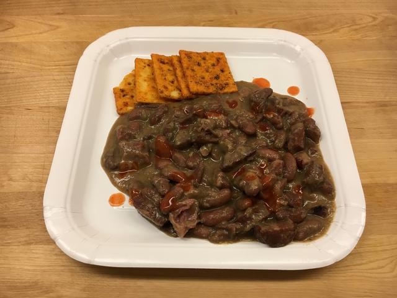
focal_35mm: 29
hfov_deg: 61.7
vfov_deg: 48.2
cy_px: 149
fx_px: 333
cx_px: 198
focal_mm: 4.15
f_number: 2.2
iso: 32
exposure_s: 1/30
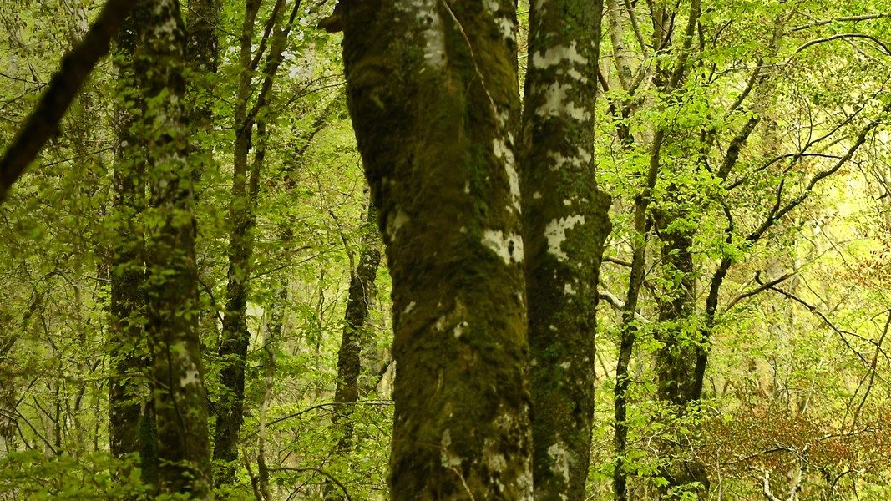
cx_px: 264
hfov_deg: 13.0
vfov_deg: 7.3
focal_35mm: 165
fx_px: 3898
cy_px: 556
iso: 400
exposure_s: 1/125
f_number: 2.8
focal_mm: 70
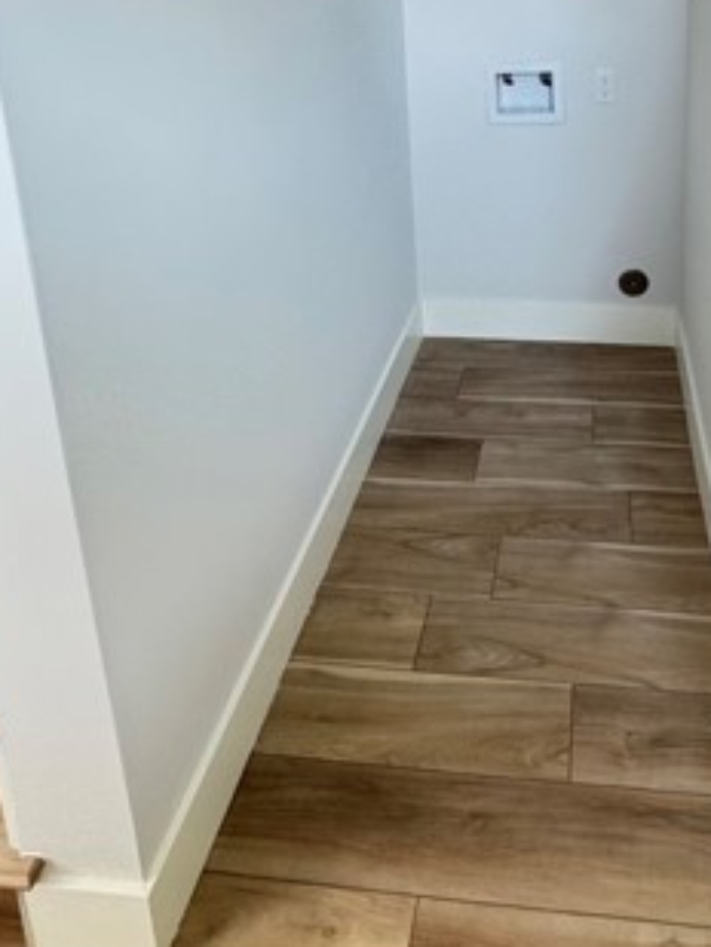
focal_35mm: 29
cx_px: 509
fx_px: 794
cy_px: 101
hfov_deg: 47.0
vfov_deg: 54.1
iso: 200
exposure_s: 1/60
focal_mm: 2.22
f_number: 2.2
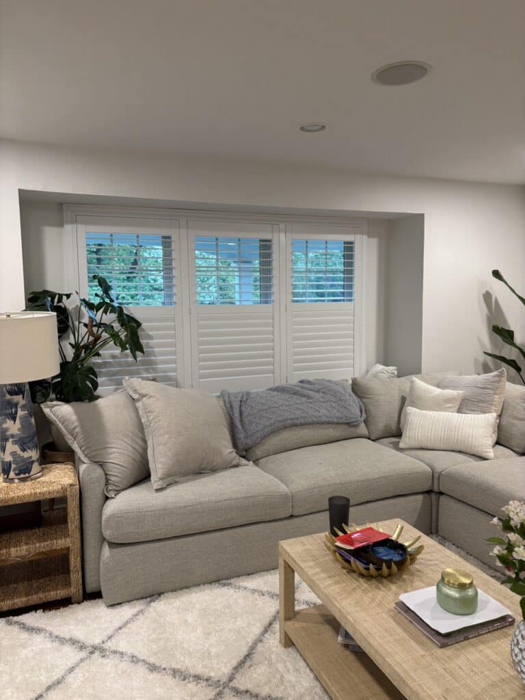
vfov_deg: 67.3
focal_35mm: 26
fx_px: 526
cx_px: 262
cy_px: 350
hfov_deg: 53.1
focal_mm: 5.96
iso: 160
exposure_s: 1/60
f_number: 1.6
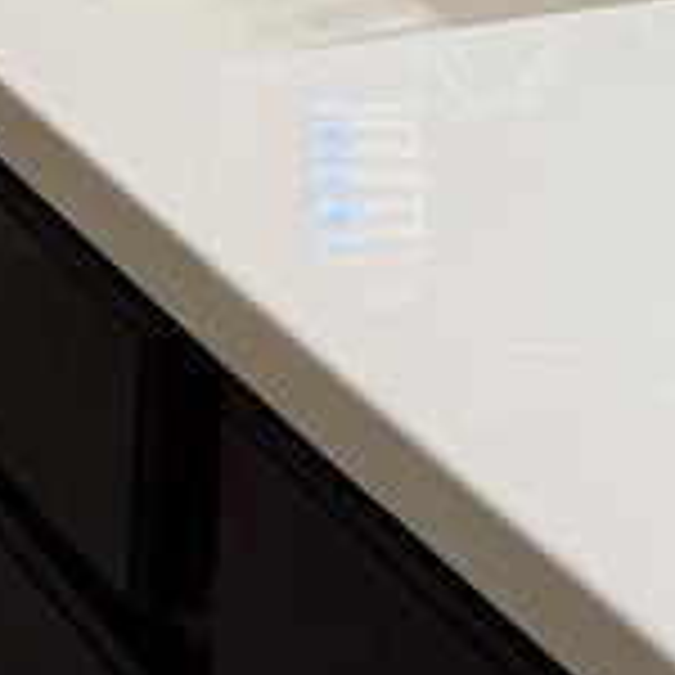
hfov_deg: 11.9
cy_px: -886
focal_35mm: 145
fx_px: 3199
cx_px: -32
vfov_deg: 10.5
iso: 125
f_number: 1.78
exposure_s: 1/120
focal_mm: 6.76
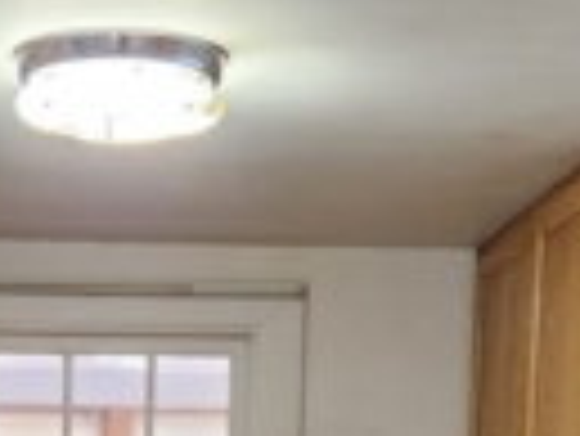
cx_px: 31
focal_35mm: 104
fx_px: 1744
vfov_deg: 13.4
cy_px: 656
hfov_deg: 18.5
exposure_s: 1/120
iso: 320
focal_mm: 5.4
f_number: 1.8
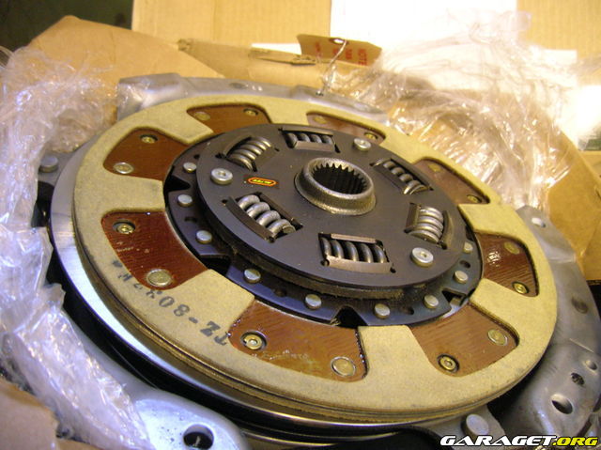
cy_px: 225
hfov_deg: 54.0
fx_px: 590
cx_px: 300
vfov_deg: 41.7
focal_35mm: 34
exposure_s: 1/4.5
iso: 176
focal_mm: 5.7
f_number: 2.9
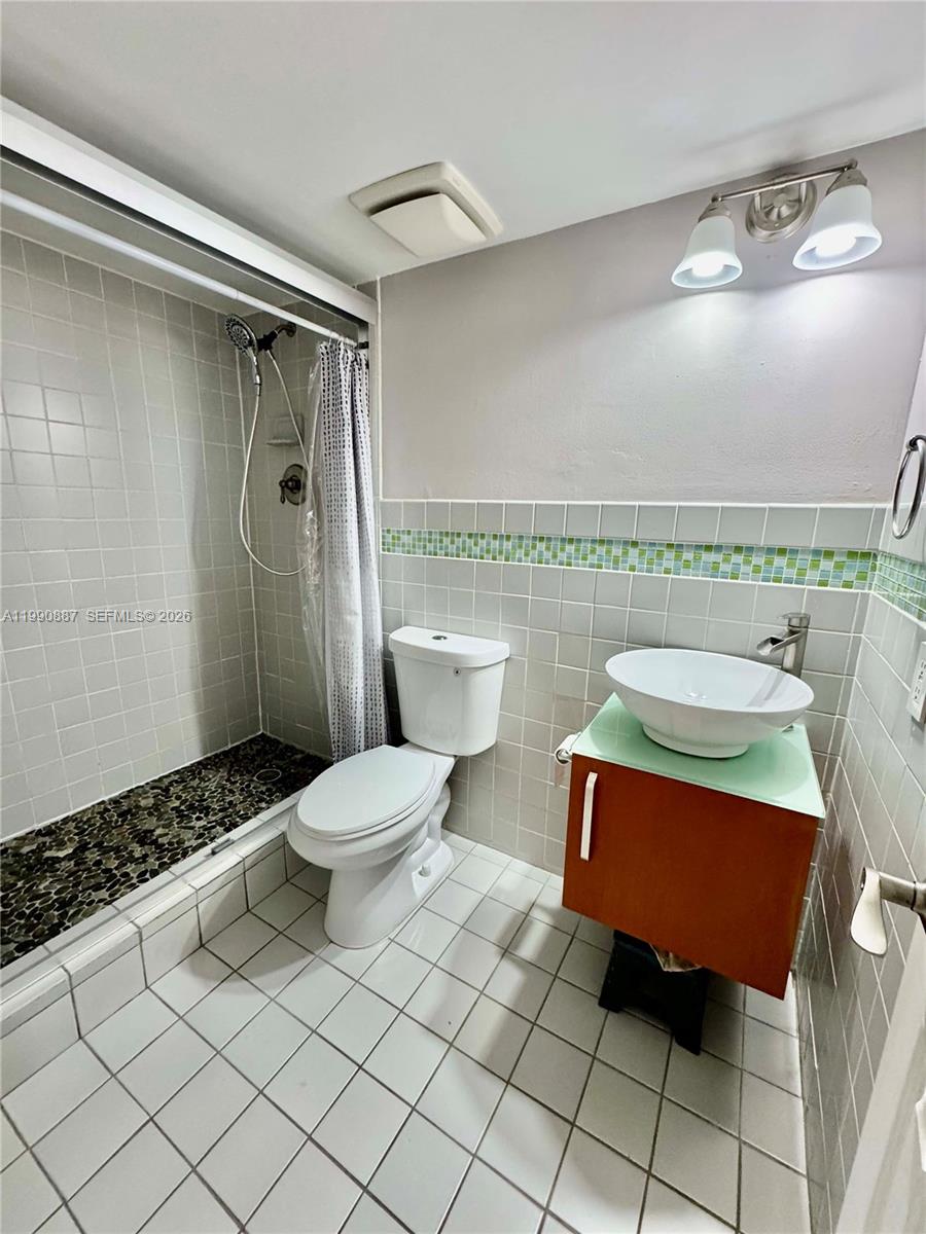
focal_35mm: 14
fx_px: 499
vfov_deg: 102.1
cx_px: 463
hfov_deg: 85.7
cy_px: 617
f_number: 2.2
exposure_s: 1/120
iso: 320
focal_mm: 2.22
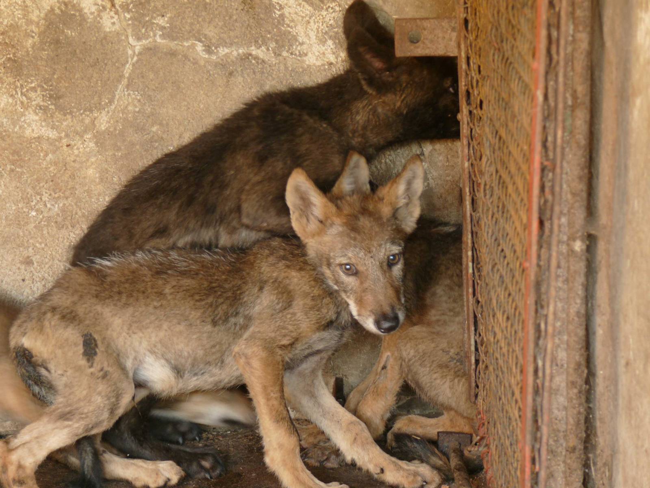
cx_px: 325
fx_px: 2366
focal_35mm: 126
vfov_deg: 11.8
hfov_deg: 15.6
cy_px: 244
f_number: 3.6
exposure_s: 1/6
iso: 100
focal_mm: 23.9
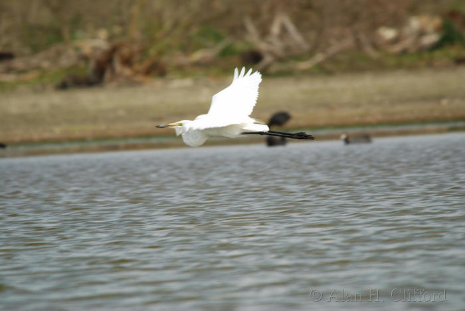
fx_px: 7756
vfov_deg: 2.3
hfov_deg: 3.4
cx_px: 232
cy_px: 156
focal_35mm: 600
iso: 100
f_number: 5.6
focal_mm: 400
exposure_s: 1/400
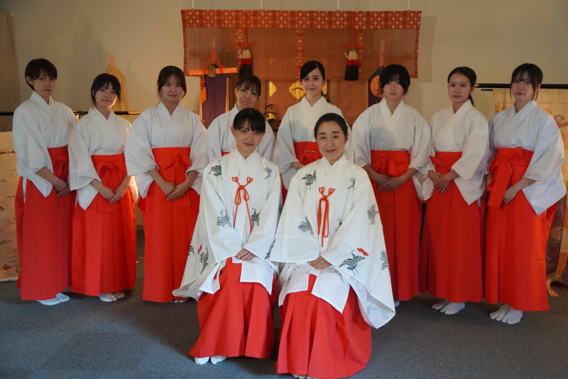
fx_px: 615
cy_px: 190
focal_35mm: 39
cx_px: 284
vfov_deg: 34.2
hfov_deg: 49.5
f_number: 4
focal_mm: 39
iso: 8000
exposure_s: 1/160
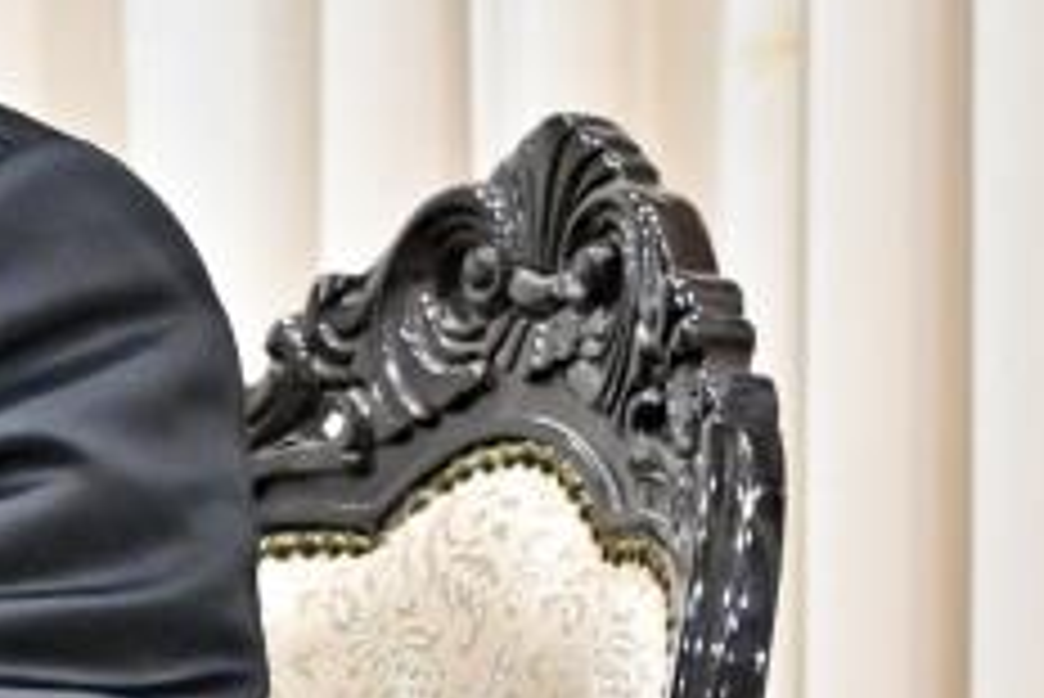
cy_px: 198
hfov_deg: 2.6
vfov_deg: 1.7
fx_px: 23010
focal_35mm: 793
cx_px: -882
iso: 1250
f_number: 4
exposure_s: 1/200
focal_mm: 120
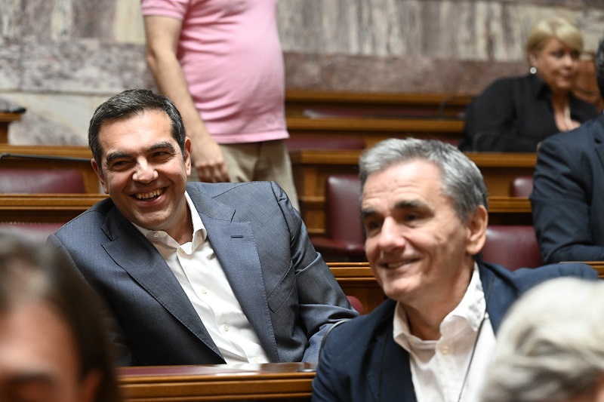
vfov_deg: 10.2
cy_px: 201
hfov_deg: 15.2
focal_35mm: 135
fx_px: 2264
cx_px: 302
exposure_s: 1/400
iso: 6400
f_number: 5.6
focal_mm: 135
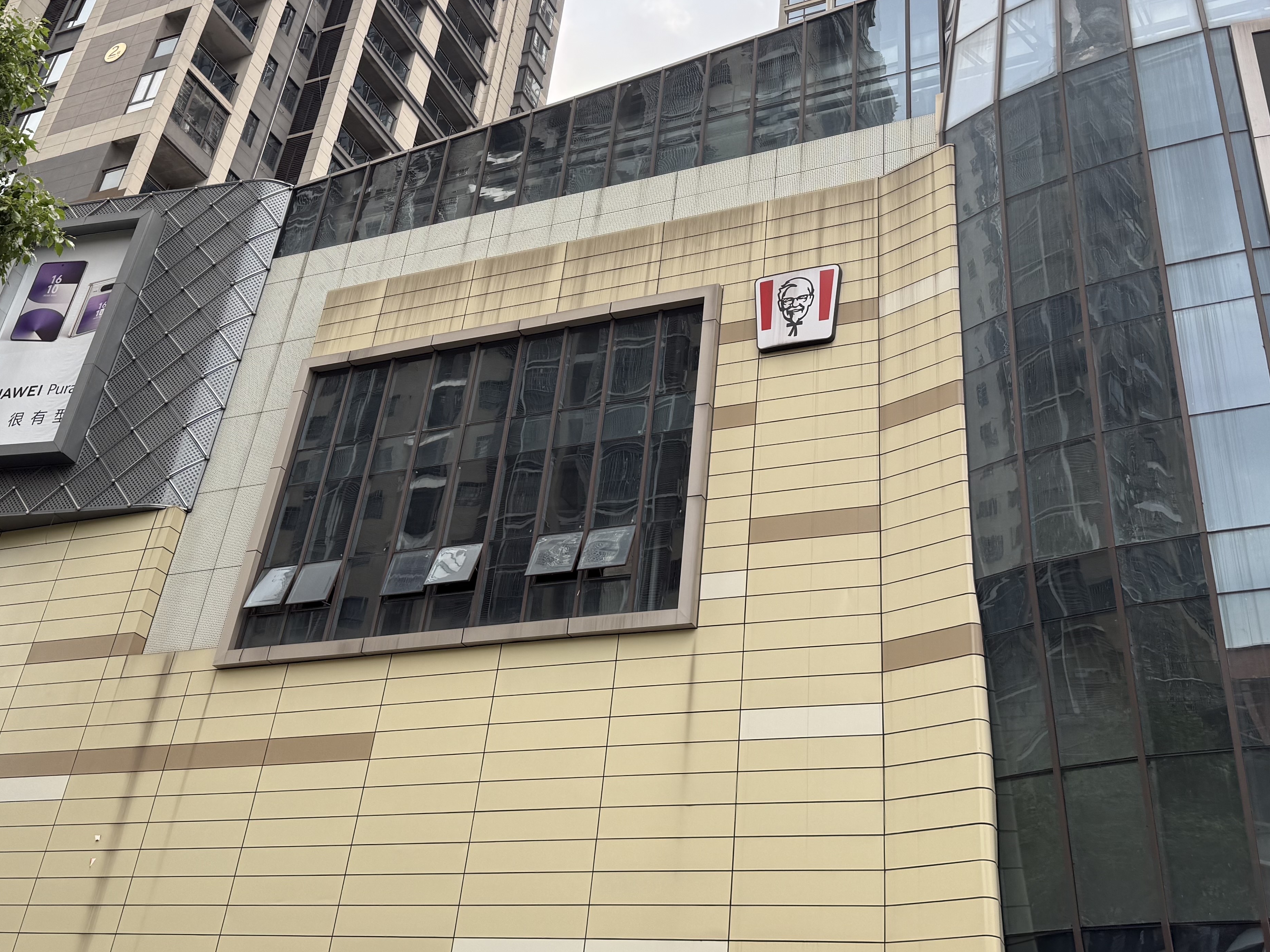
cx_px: 647
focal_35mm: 37
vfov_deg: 38.4
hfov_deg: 50.1
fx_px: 1358
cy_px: 343
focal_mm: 6.76
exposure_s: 1/207
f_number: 1.78
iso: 64
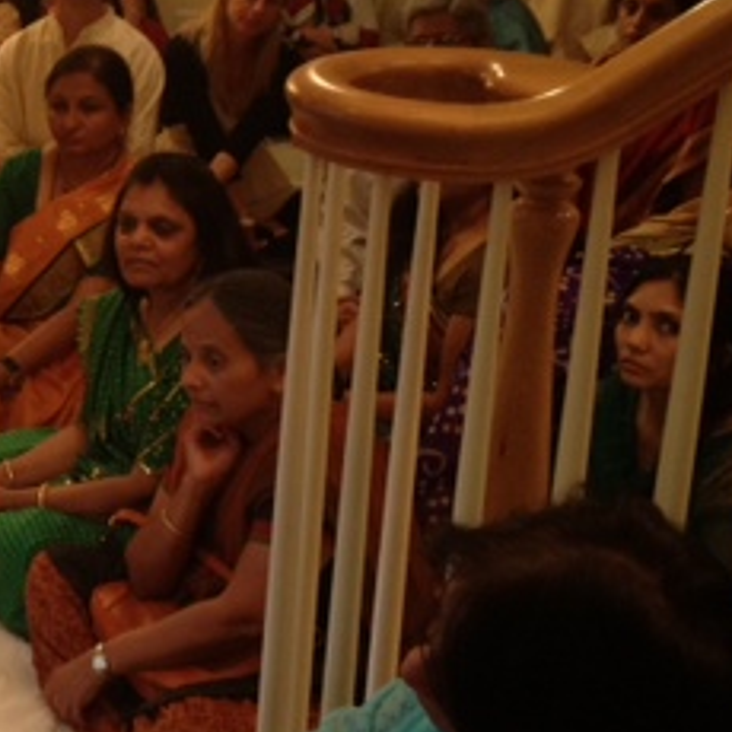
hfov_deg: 19.1
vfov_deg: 20.2
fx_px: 2057
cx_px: -143
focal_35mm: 86
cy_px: 302
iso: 125
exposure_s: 1/20
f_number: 2.4
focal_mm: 4.28
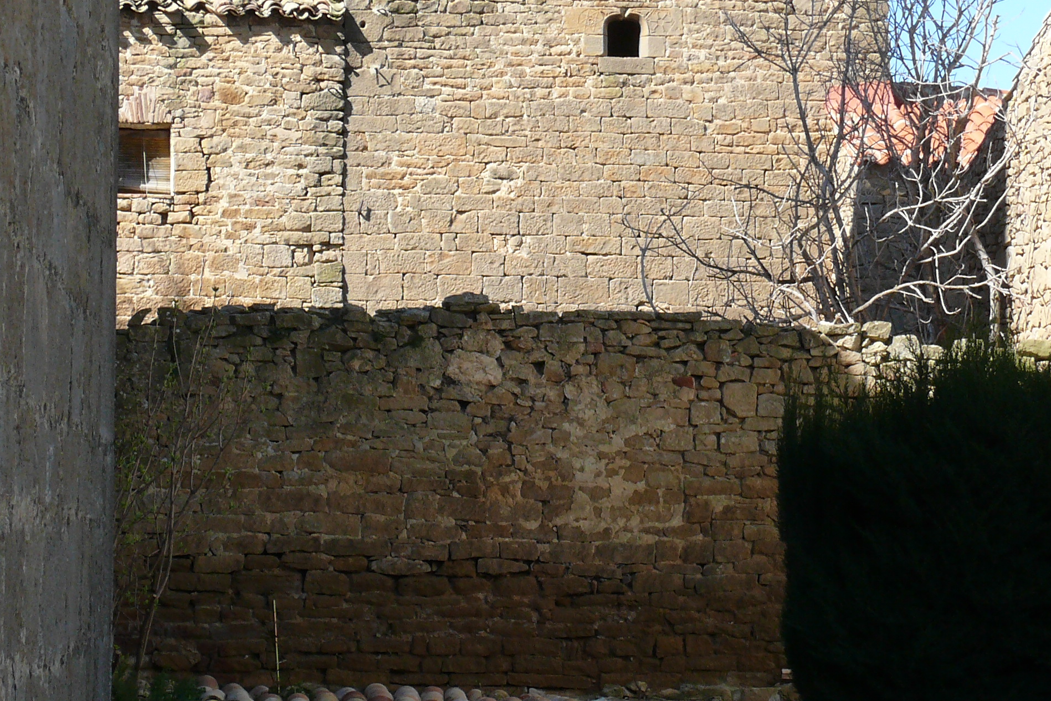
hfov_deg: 17.3
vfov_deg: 11.6
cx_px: 567
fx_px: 3445
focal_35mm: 118
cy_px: 261
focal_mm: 12.6
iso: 100
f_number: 7.1
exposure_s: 1/160
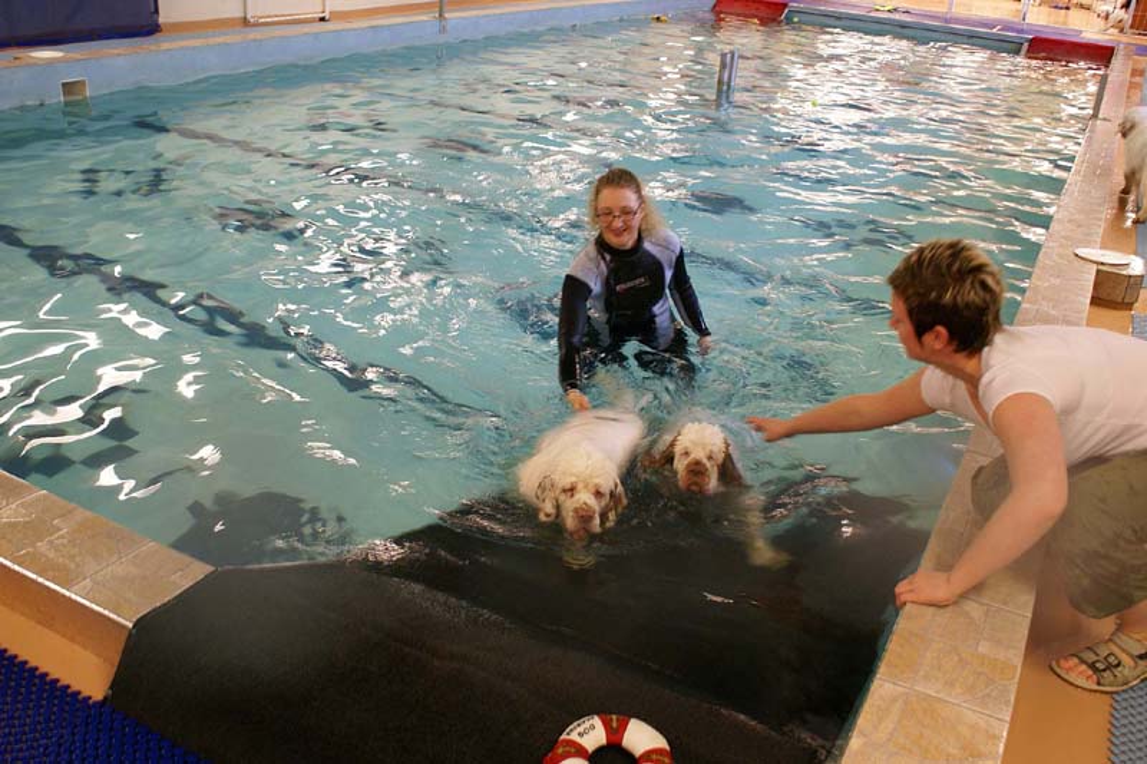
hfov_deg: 57.2
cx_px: 574
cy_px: 382
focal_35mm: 33
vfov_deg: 40.0
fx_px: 1051
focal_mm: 22
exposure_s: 1/20
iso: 400
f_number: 4
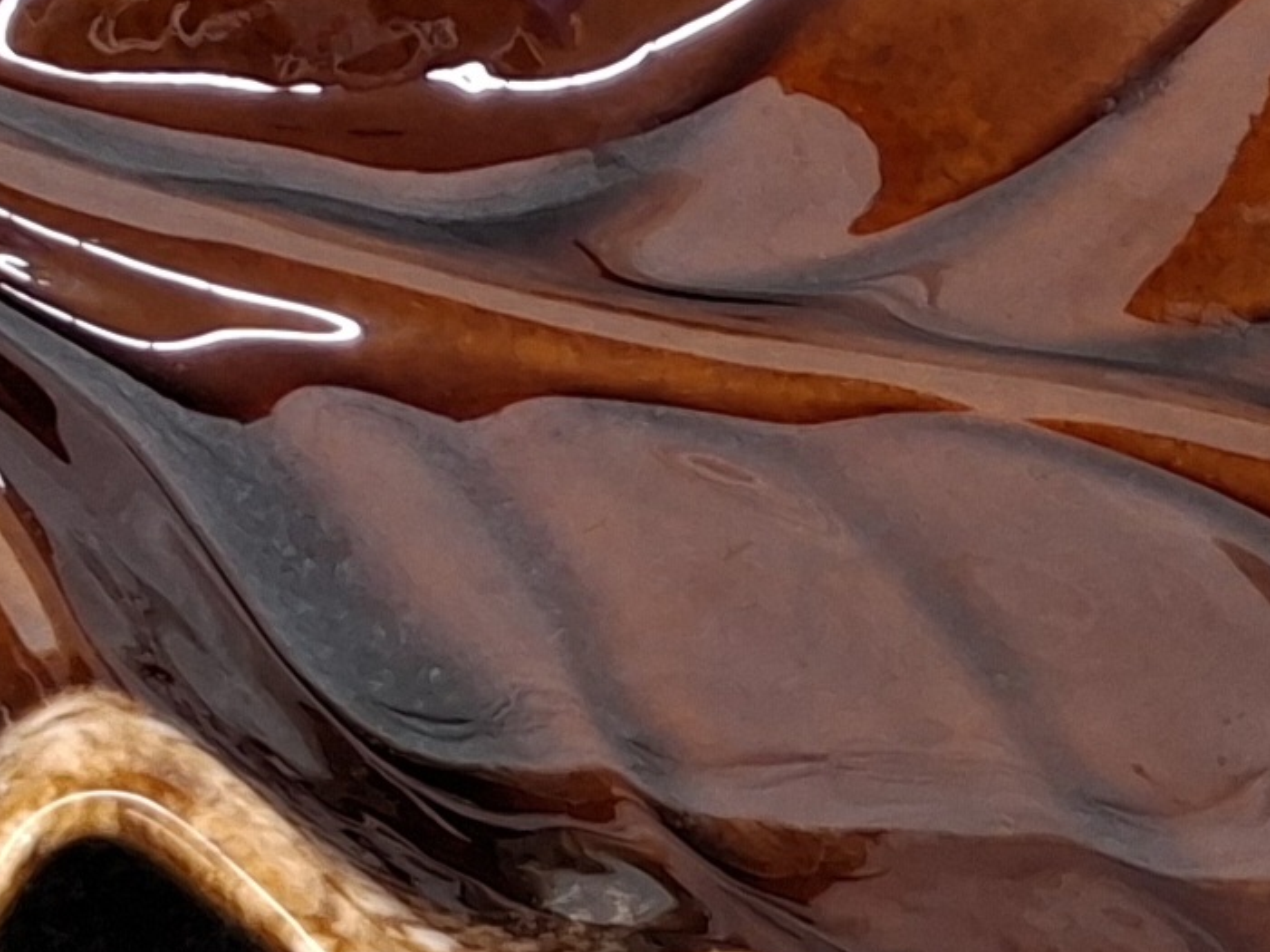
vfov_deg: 10.8
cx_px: 695
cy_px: 189
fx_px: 5024
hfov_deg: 14.4
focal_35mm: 137
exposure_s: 1/40
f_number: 2
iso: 160
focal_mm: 3.08
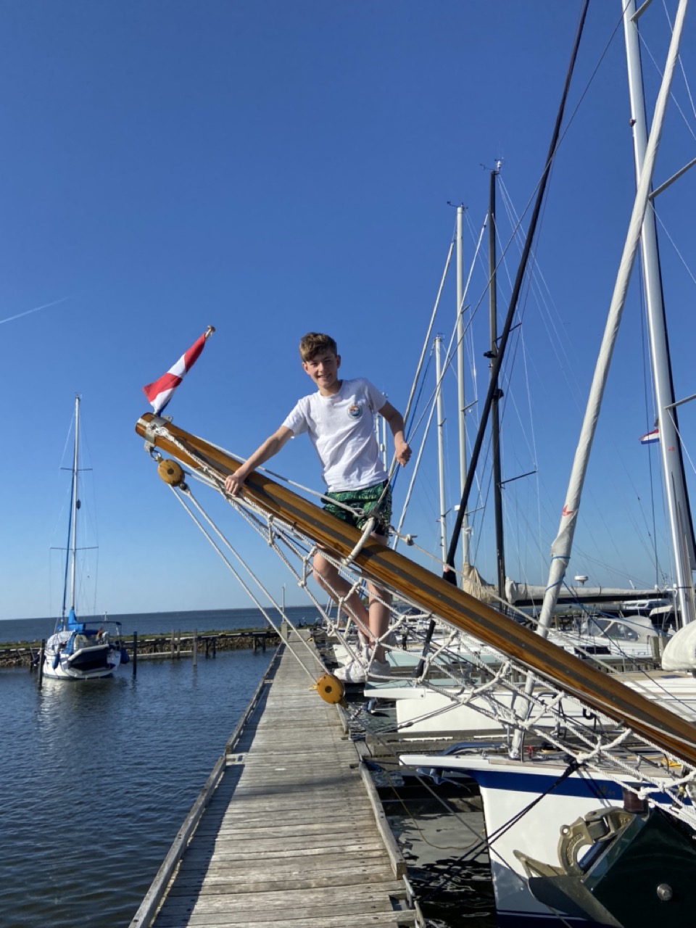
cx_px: 348
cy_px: 464
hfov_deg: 53.1
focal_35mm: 26
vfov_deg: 67.3
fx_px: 697
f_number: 1.8
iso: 32
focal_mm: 4.25
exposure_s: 1/3497
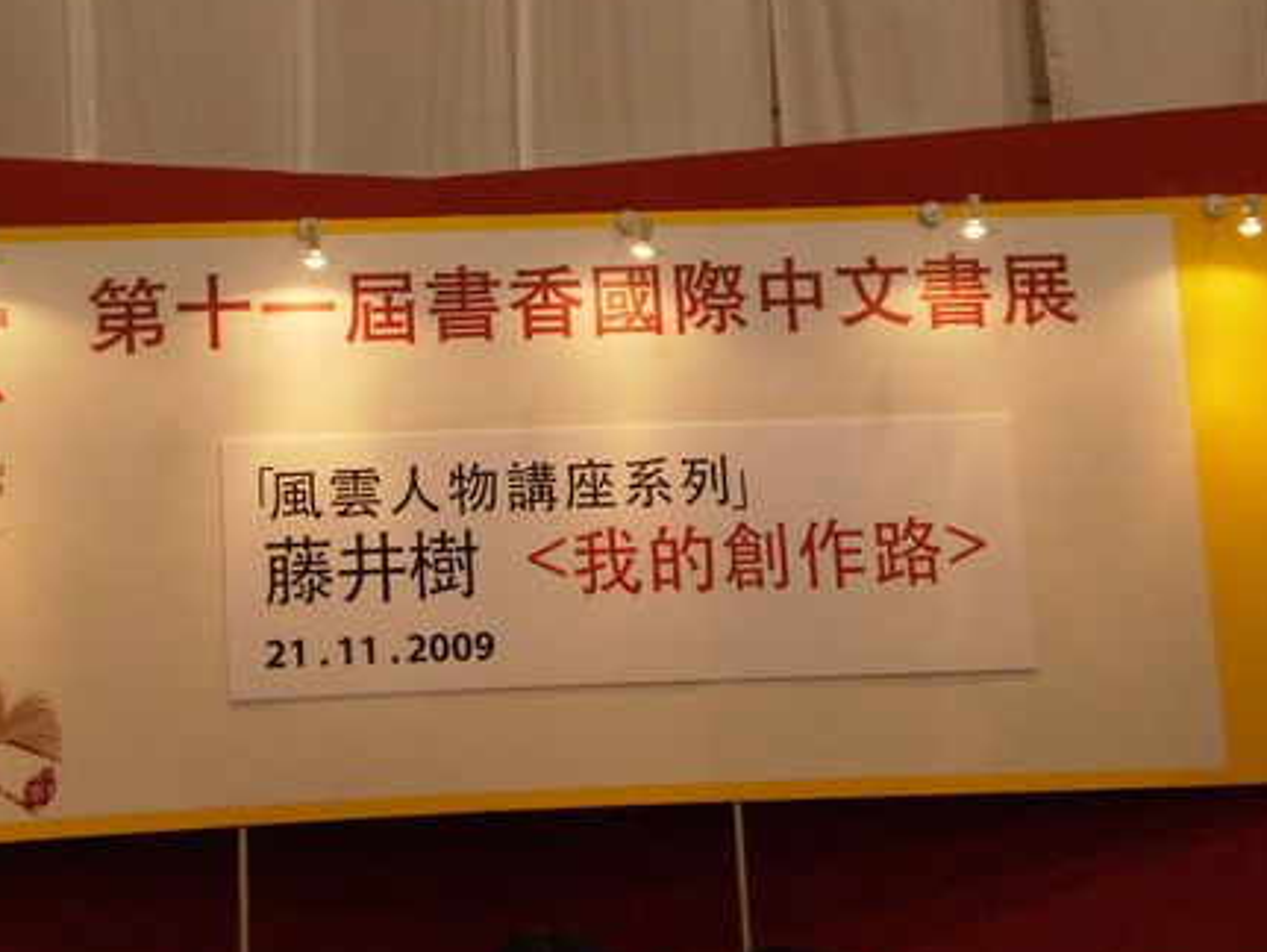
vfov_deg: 16.6
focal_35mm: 89
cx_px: 473
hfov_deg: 21.9
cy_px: 338
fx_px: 3260
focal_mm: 11.3
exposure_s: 1/80
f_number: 4.4
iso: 400
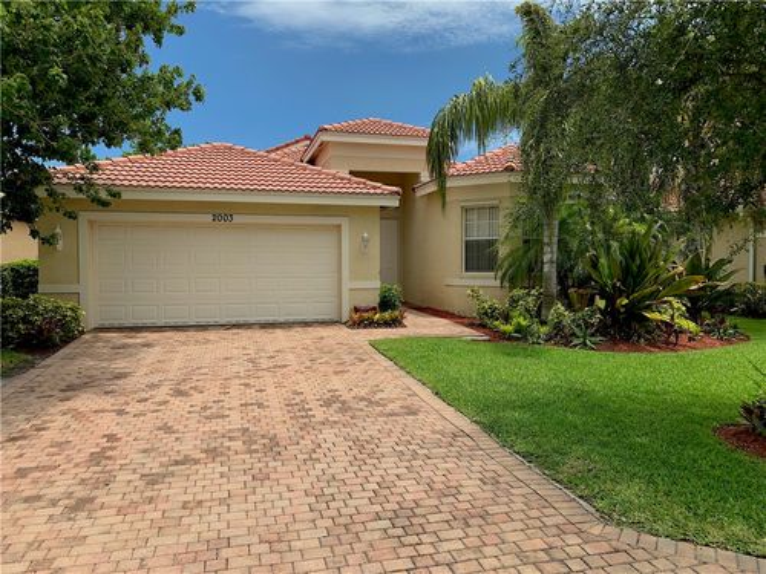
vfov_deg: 53.1
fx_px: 575
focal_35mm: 26
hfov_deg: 67.3
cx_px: 383
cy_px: 287
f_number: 1.8
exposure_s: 1/2257
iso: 25
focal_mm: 4.25
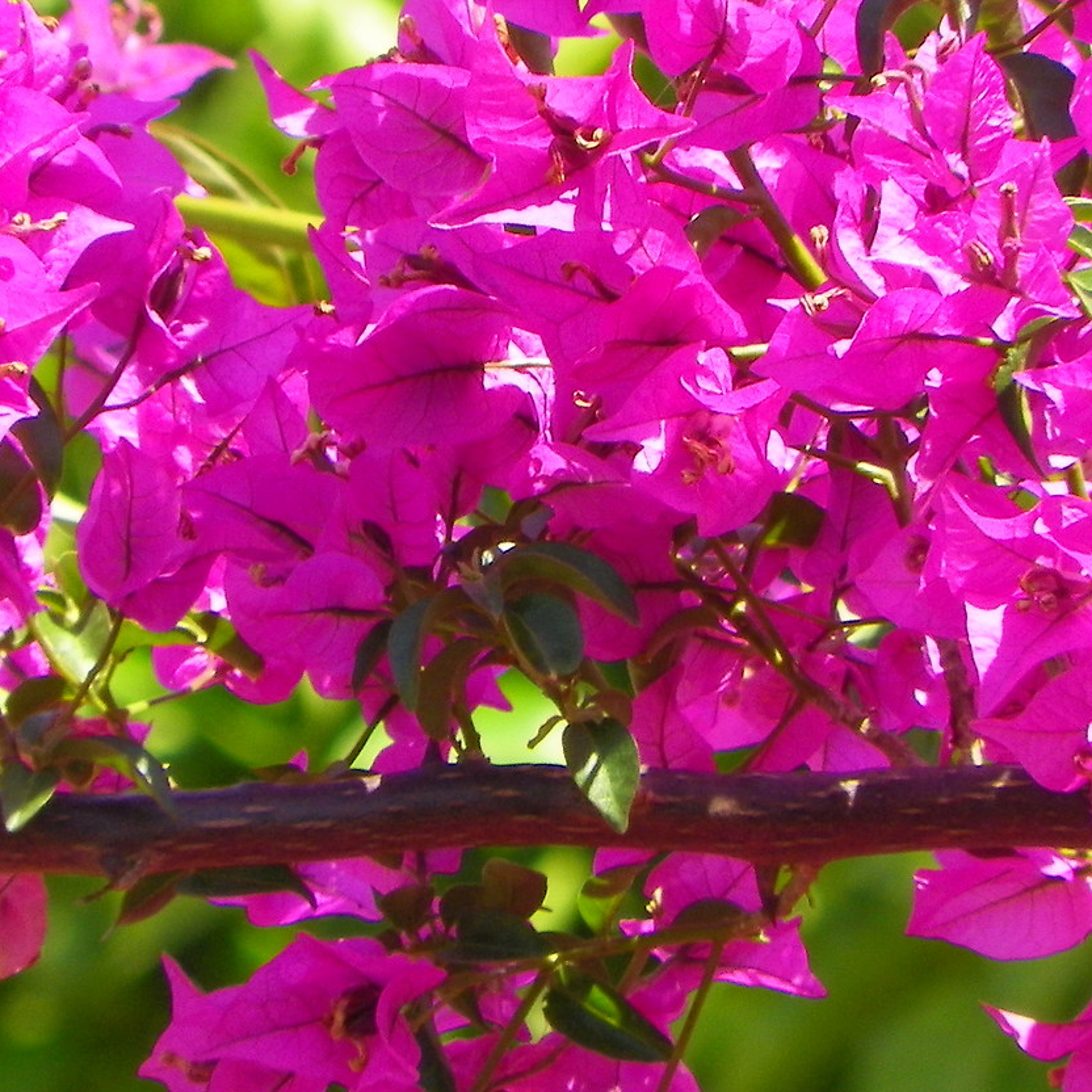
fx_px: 55035
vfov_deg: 1.1
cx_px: 518
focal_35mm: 1542
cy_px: 444
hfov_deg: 1.1
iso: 80
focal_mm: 107.6
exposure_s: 1/160
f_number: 5
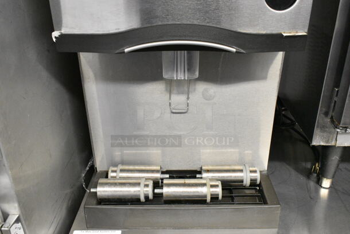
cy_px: 117
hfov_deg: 57.2
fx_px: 321
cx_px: 175
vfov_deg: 40.1
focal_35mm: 33
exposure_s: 1/250
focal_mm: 22
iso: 6400
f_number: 6.3
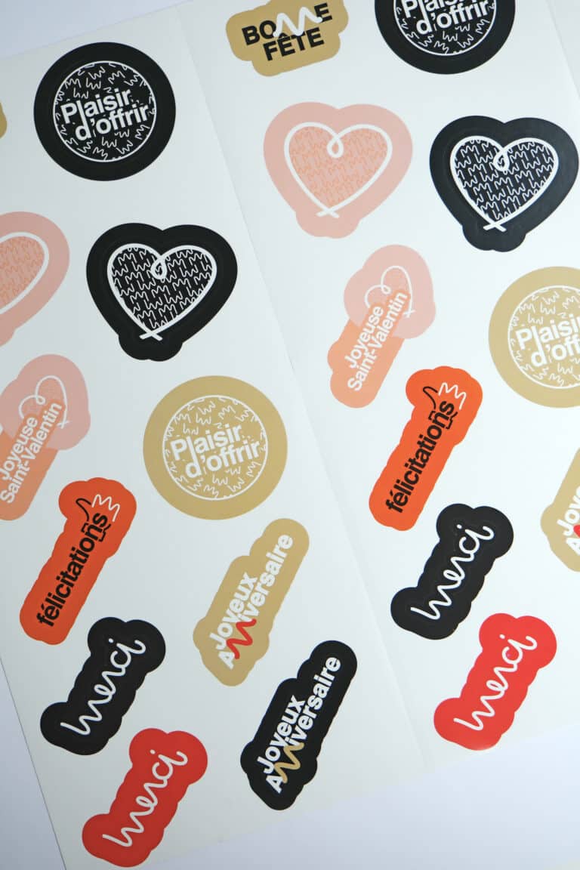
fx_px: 1112
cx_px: 290
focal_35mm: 46
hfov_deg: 29.2
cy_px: 435
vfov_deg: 42.7
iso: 125
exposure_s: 1/50
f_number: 4
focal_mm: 30.8
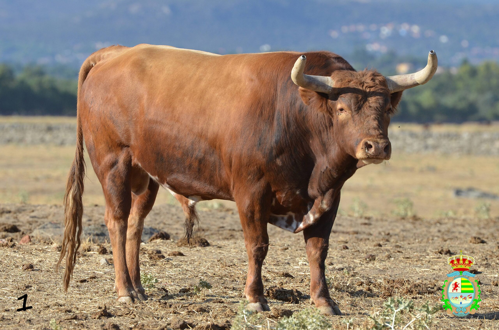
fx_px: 3942
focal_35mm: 285
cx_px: 250
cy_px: 165
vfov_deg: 4.8
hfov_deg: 7.2
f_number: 5.6
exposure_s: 1/1600
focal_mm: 190
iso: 400
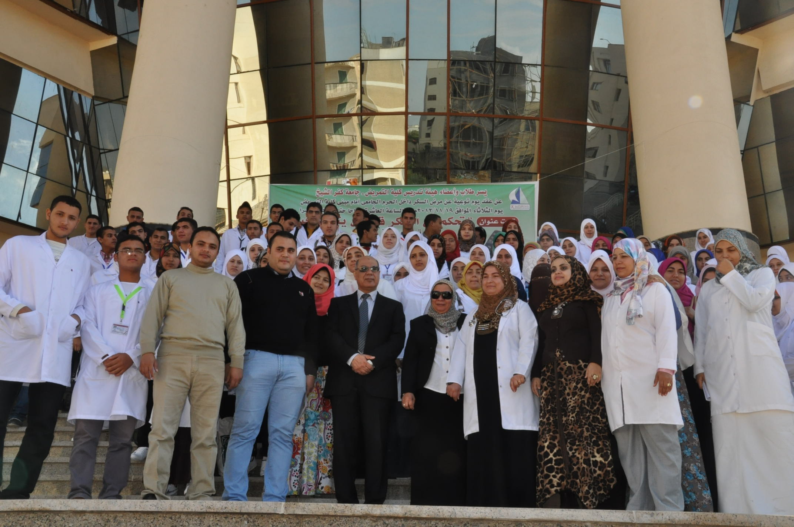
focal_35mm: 38
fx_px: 826
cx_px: 397
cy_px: 264
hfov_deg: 51.3
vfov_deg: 35.4
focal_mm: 25
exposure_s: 1/200
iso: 1000
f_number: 18
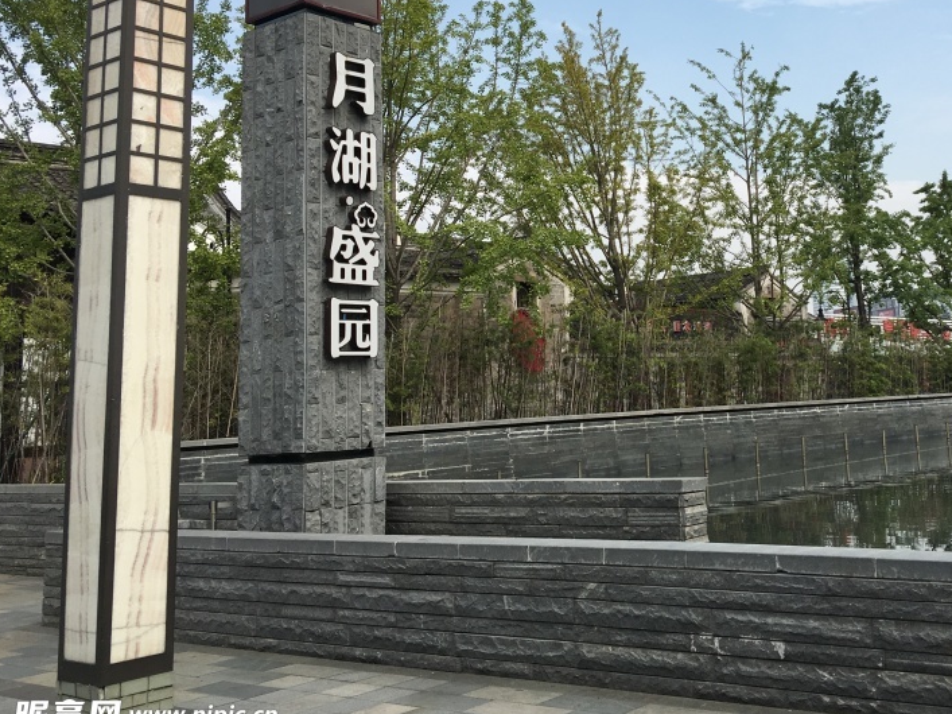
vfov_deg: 33.9
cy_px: 221
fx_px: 1155
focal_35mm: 42
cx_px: 683
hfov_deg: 43.7
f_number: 2.2
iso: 25
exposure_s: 1/1115
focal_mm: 4.15
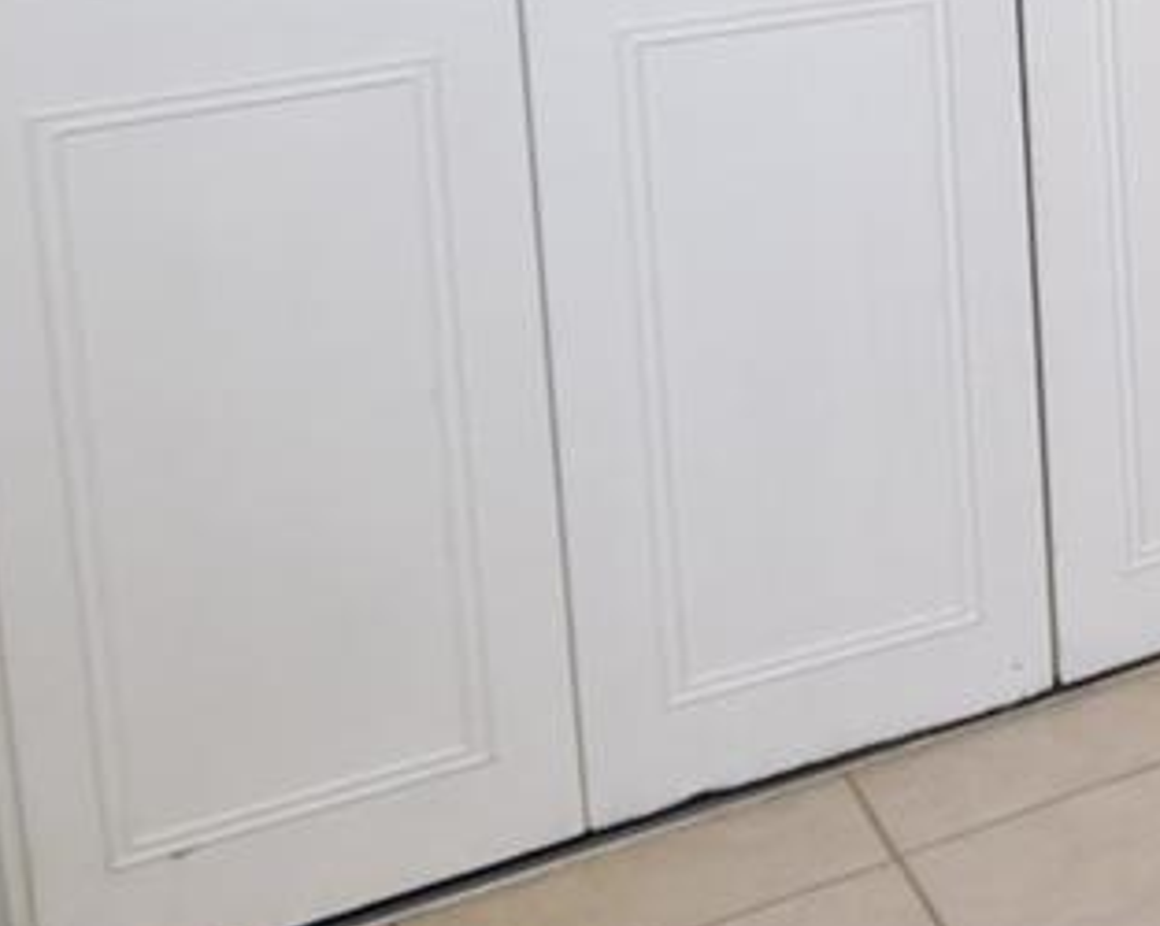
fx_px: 2470
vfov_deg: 19.2
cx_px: 2209
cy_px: -363
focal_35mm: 72
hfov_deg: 18.8
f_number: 3.5
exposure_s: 1/20
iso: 800
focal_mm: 10
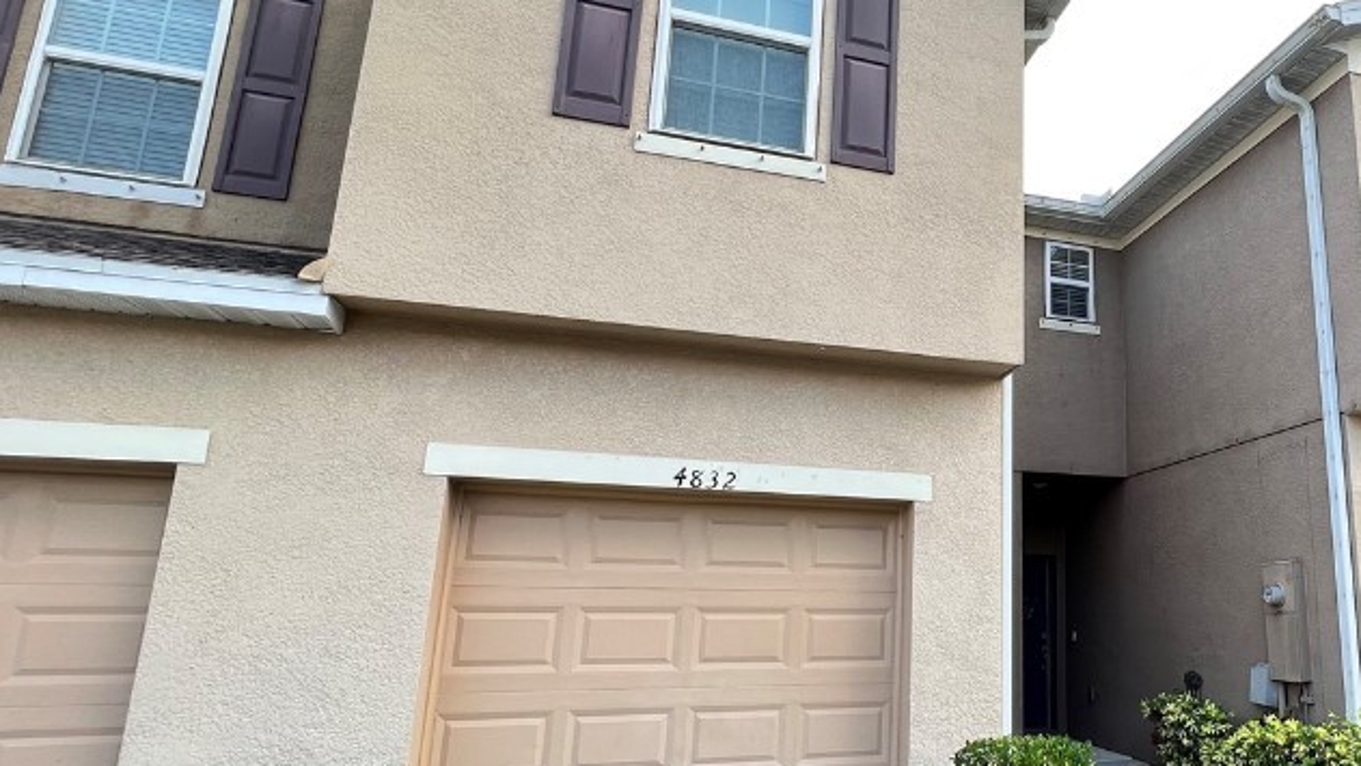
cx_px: 999
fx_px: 830
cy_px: 432
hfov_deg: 73.9
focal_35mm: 23
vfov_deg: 49.4
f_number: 1.8
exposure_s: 1/199
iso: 32
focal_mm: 1.57
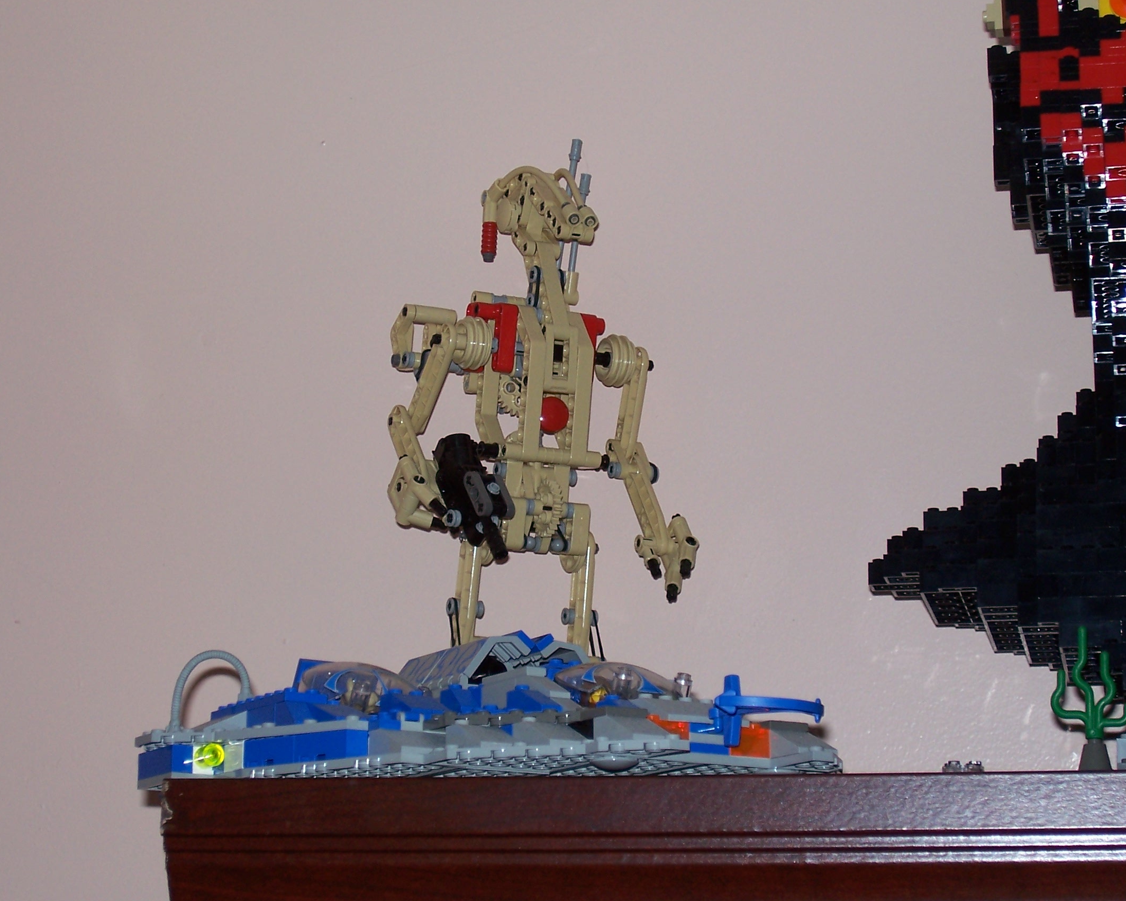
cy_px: 463
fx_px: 2599
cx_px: 551
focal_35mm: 78
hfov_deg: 24.4
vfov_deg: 19.7
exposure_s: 1/90
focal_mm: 10.8
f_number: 4
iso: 80
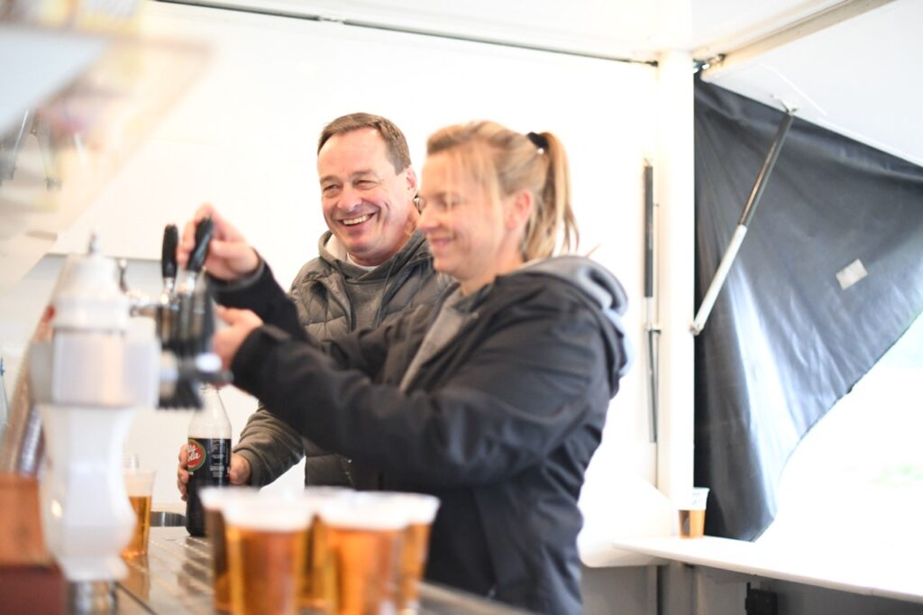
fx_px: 1281
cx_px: 462
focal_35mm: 50
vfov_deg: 27.0
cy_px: 308
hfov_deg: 39.6
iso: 6400
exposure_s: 1/1000
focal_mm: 50
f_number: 1.8
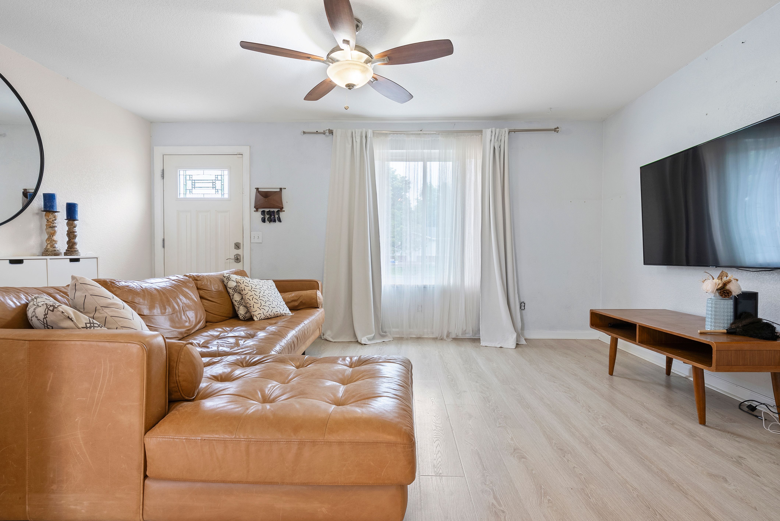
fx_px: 369
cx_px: 390
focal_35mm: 17
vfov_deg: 70.5
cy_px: 260
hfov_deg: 93.2
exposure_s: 1/1.67
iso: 200
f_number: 9
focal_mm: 17
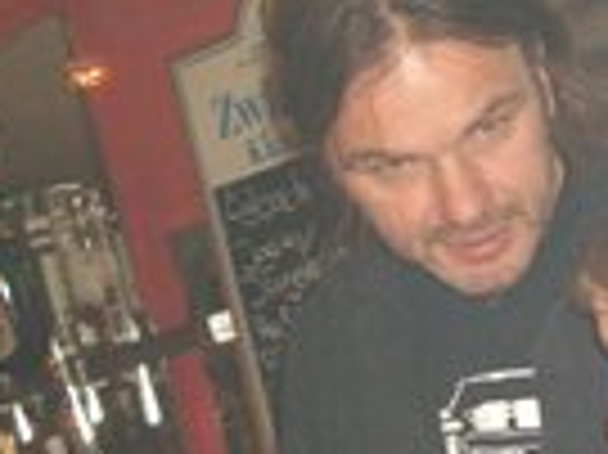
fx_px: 2229
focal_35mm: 127
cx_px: 730
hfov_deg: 15.0
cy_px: 369
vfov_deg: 11.6
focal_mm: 8.2
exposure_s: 1/60
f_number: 3.1
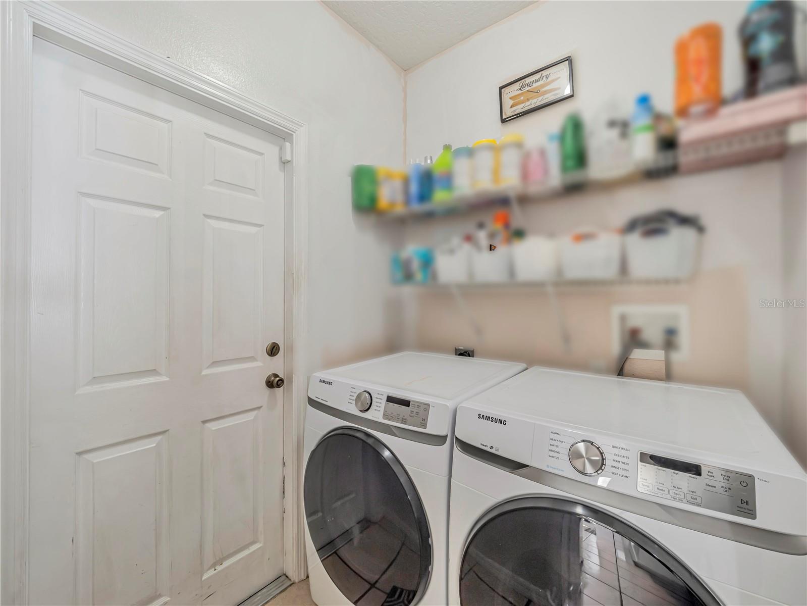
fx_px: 326
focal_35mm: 14
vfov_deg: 85.7
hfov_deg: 102.1
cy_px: 303
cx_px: 404
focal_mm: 7
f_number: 8
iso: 100
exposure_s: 1
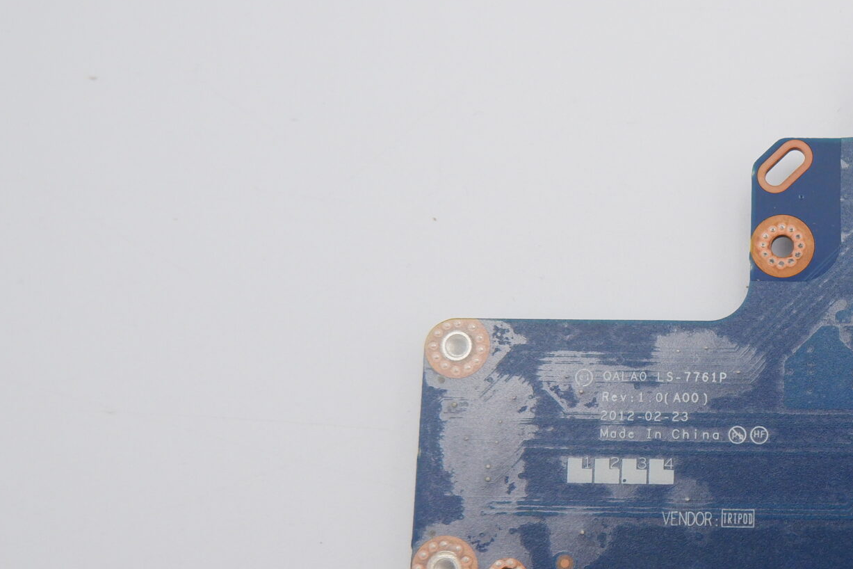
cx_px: 818
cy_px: 322
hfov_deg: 37.5
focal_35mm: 48
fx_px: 1137
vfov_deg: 28.0
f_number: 5.6
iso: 1250
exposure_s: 1/500
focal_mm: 15
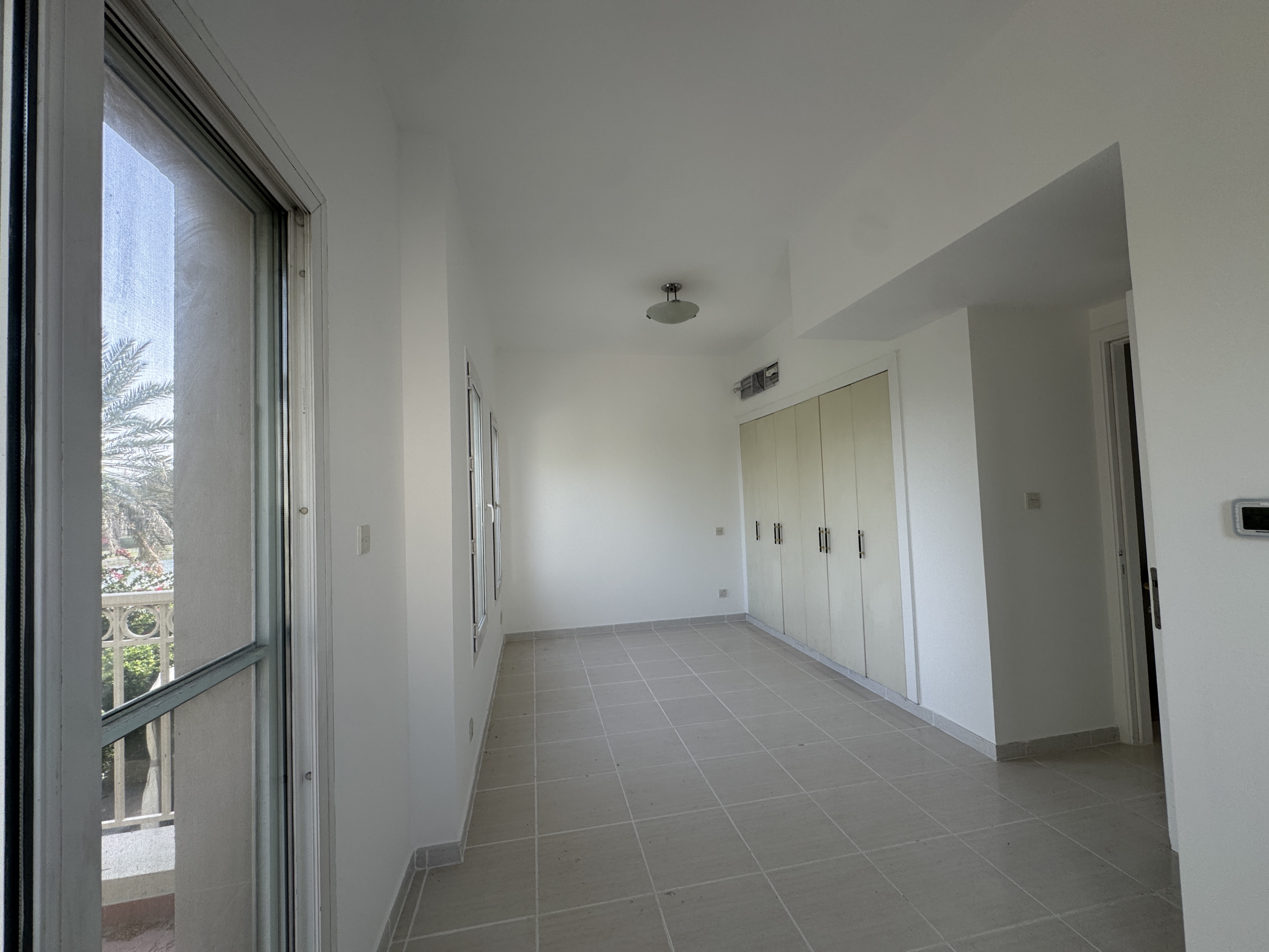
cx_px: 634
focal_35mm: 14
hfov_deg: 102.1
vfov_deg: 85.7
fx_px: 513
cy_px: 476
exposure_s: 1/152
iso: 40
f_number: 2.2
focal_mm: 2.22
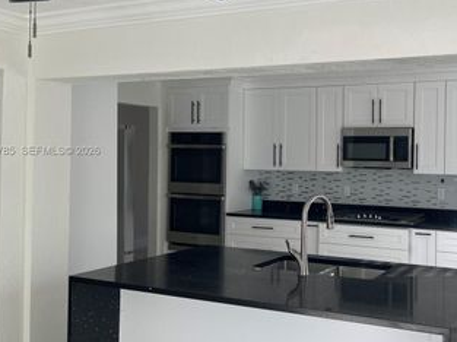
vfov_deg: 35.8
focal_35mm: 40
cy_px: 151
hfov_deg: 45.7
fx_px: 527
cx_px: 323
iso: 32
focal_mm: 5.1
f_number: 1.6
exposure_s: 1/178
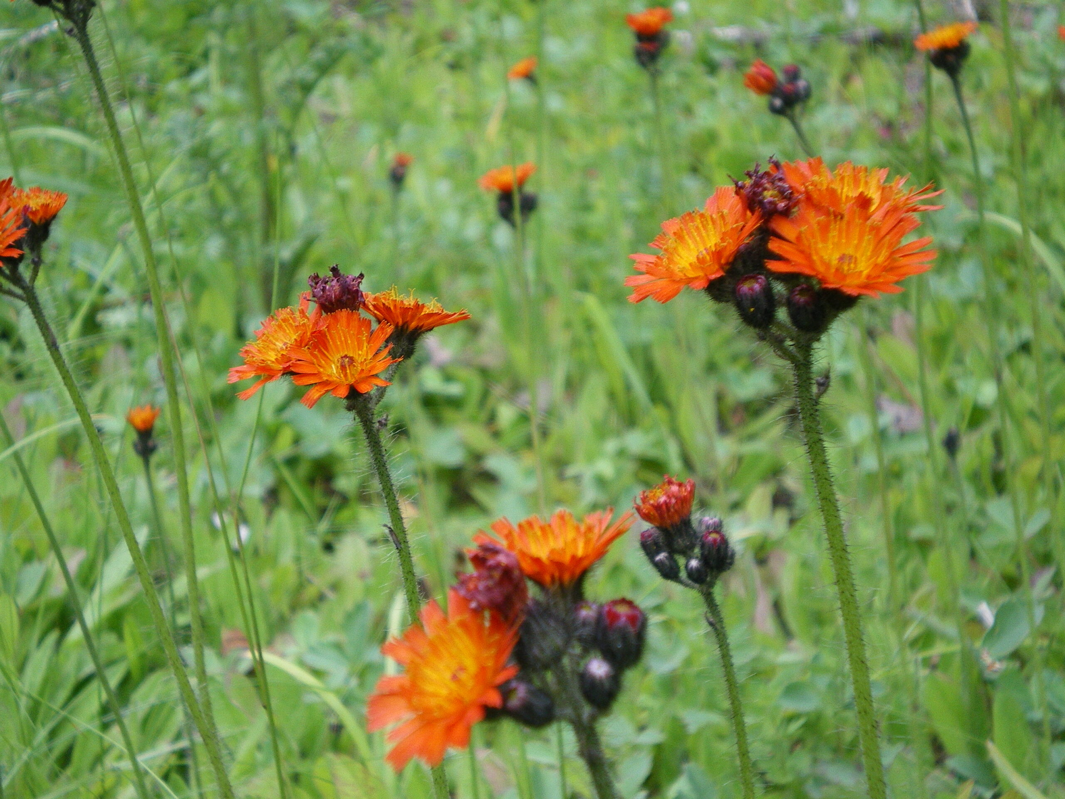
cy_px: 400
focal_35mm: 68
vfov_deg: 21.6
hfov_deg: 28.6
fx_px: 2092
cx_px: 532
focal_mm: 11.3
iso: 160
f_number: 4.4
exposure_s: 1/60
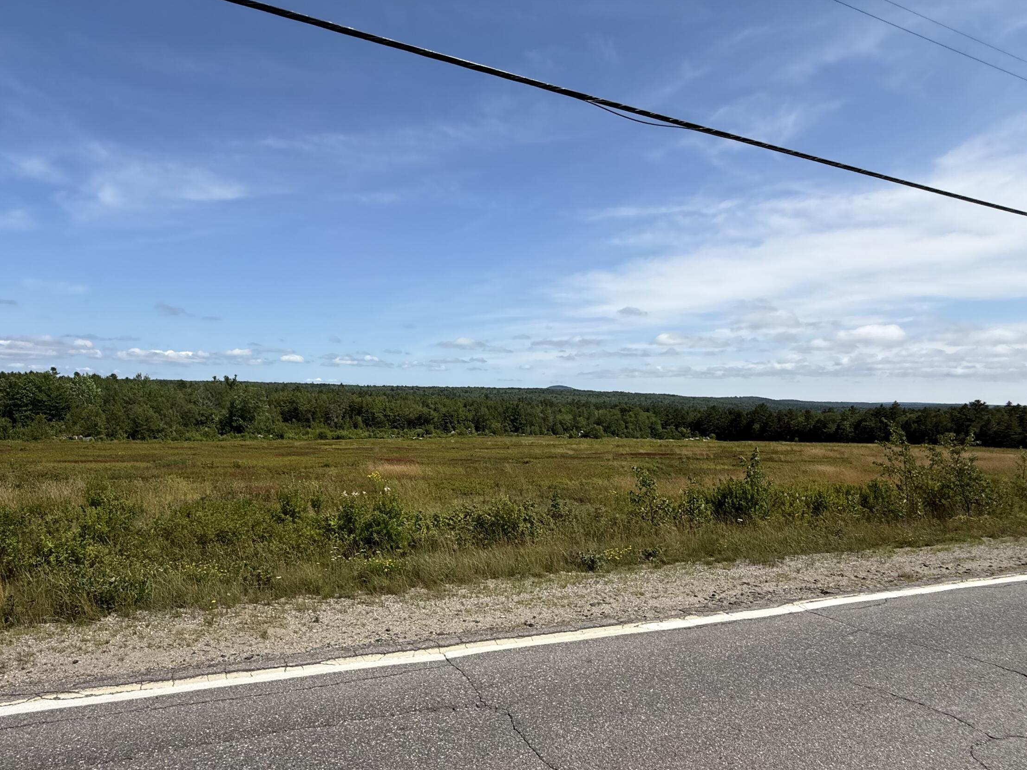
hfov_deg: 84.0
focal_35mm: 19
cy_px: 395
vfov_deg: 68.7
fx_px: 564
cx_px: 429
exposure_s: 1/2841
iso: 50
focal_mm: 2.22
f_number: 2.2
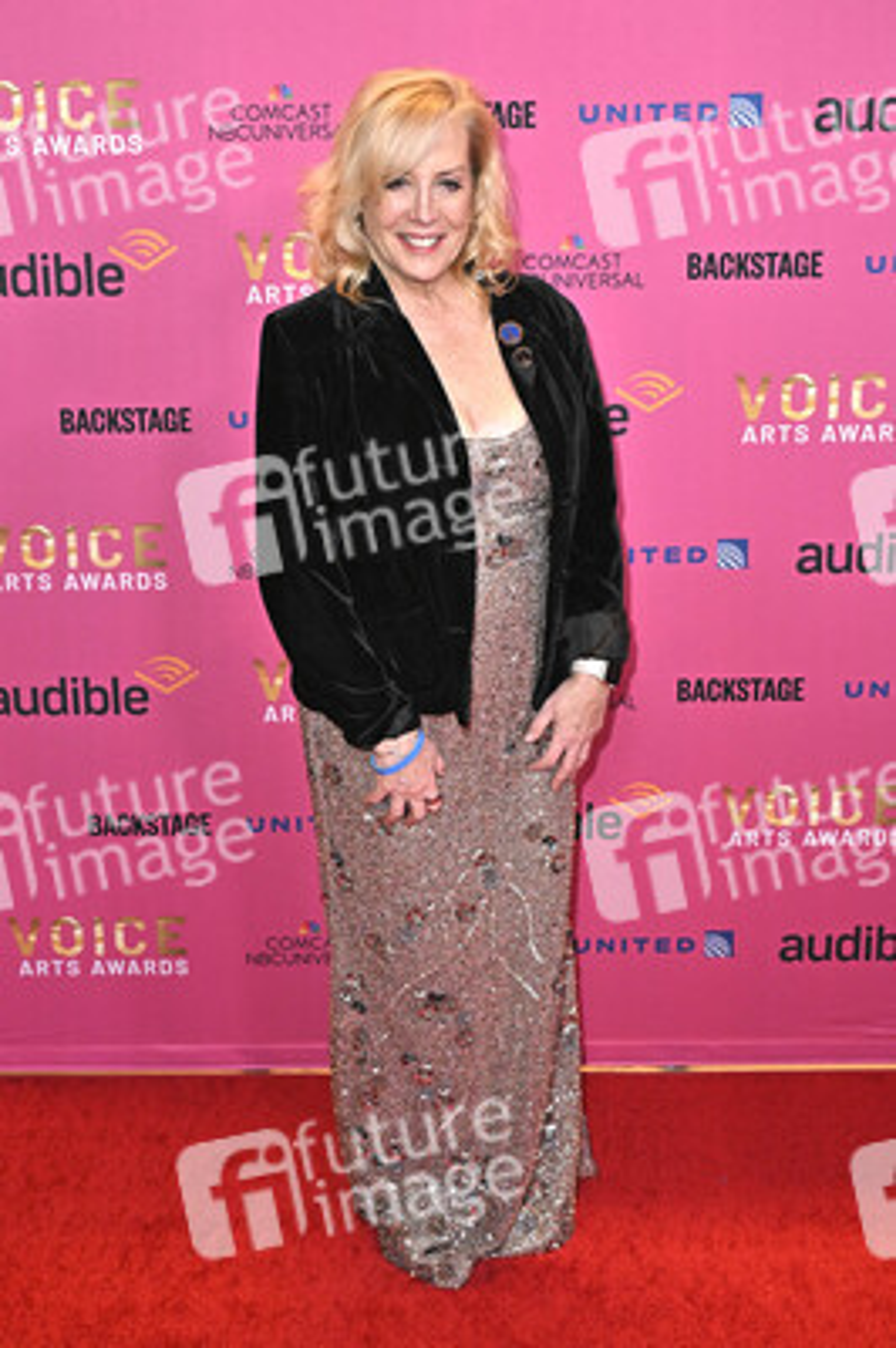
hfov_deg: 31.1
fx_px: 1608
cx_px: 448
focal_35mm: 43
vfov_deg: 45.5
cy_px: 674
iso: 2000
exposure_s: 1/320
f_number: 6.3
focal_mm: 43
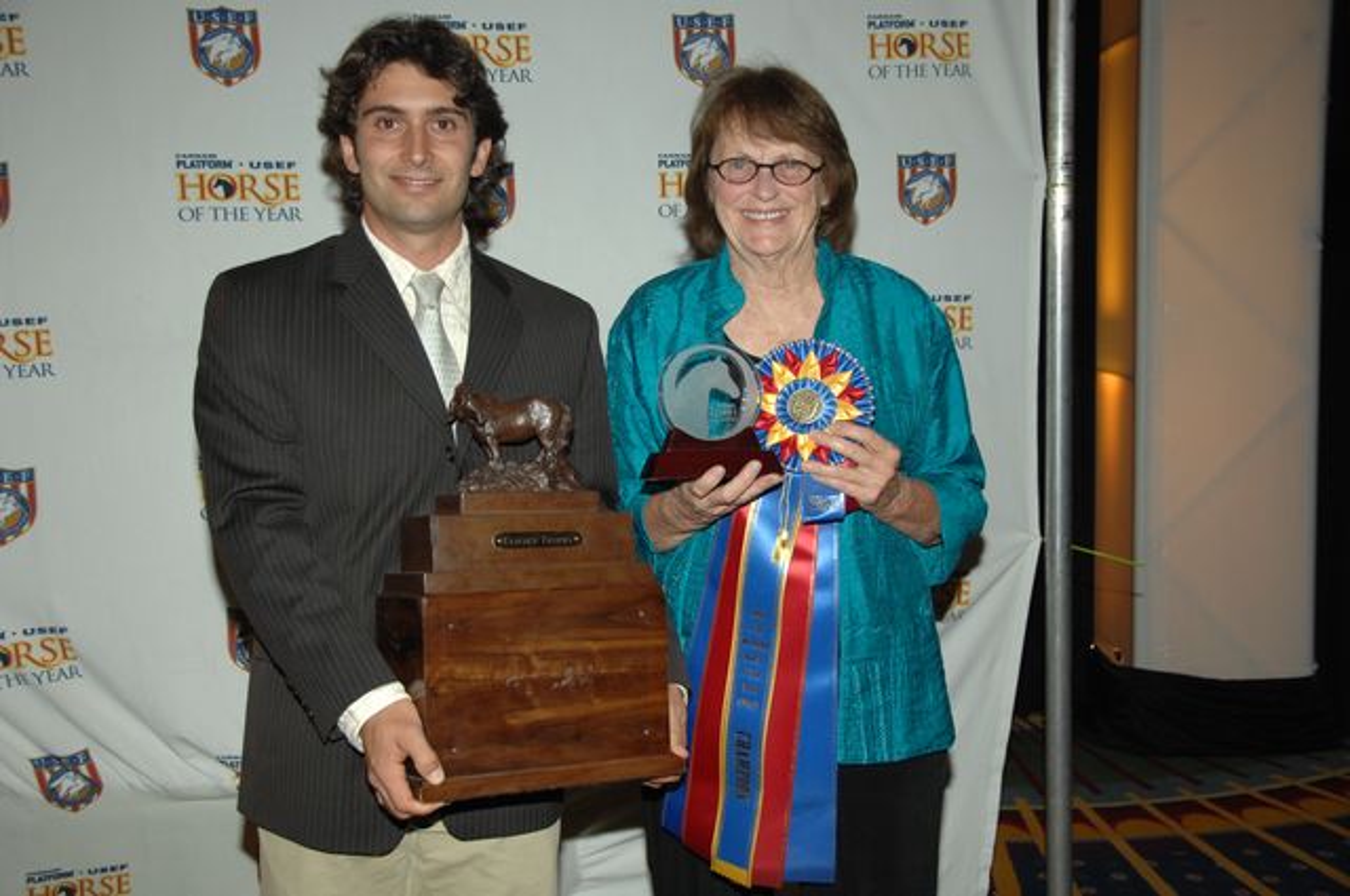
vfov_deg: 30.8
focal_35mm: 44
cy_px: 448
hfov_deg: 45.0
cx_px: 675
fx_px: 1629
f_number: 4
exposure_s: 1/125
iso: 400
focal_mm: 29
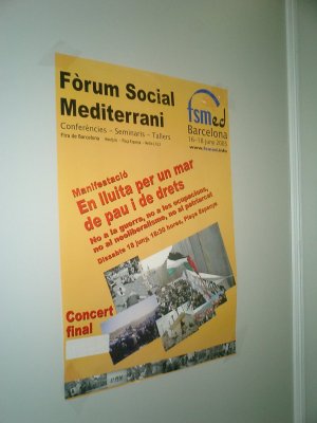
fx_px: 440
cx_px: 158
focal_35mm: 36
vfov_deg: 51.4
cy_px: 212
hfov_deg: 39.7
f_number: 3.2
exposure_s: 1/30
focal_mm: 7.5
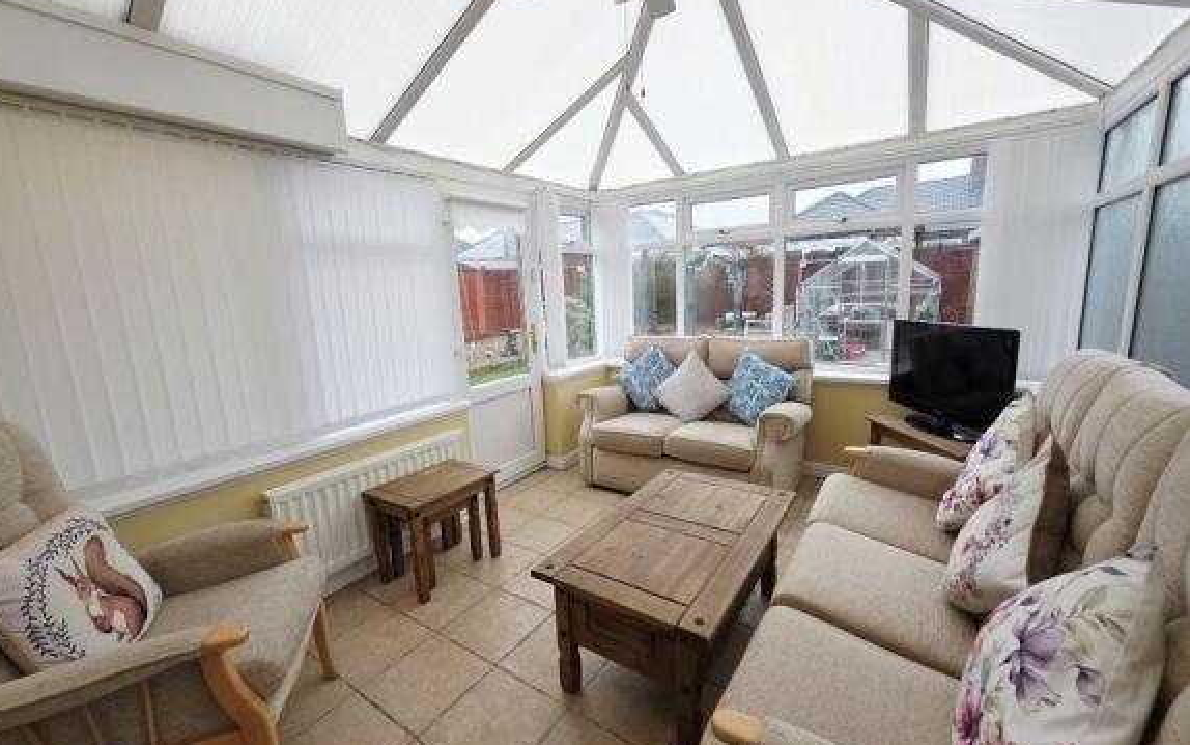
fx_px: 454
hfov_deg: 105.3
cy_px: 364
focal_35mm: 14
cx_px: 590
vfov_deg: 78.7
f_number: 1.9
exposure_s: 1/120
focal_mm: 2.2
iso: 100
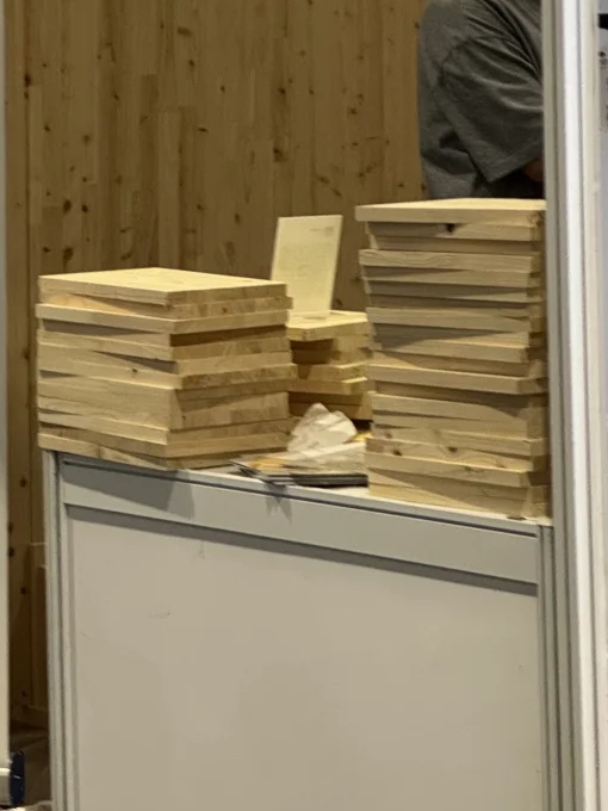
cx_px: -19
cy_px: 54
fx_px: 3817
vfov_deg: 12.0
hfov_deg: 9.0
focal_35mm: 163
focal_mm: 9
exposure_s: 1/50
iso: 250
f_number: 2.8
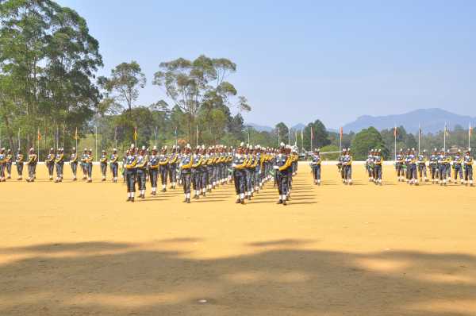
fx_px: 495
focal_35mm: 38
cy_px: 158
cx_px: 238
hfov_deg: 51.4
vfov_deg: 35.4
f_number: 11
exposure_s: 1/160
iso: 200
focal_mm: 25
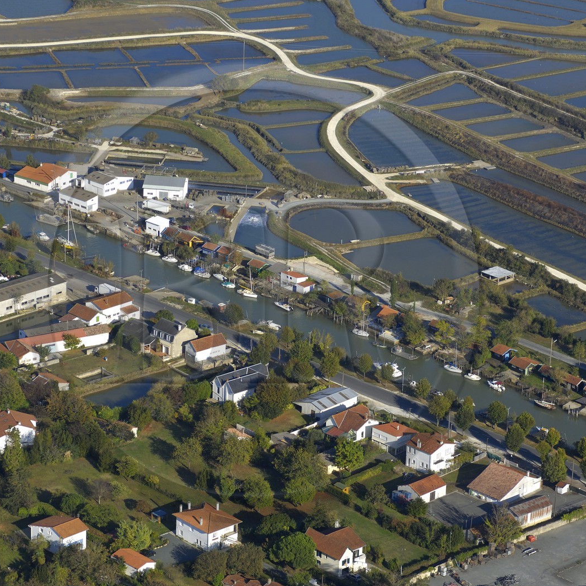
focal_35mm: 135
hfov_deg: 12.9
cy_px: 294
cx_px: 251
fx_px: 2586
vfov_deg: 12.9
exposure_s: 1/640
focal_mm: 70
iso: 100
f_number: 5
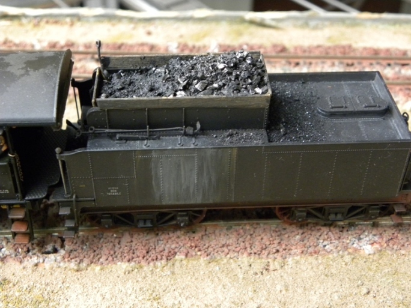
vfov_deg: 28.0
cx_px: 206
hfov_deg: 36.8
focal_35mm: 52
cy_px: 154
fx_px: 617
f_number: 3.5
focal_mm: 9.2
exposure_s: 1/60
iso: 400
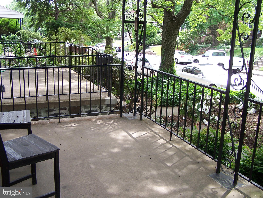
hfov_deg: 49.0
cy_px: 99
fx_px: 289
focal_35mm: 38
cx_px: 132
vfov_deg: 37.7
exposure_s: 1/125
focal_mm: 6.3
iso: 80
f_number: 2.8
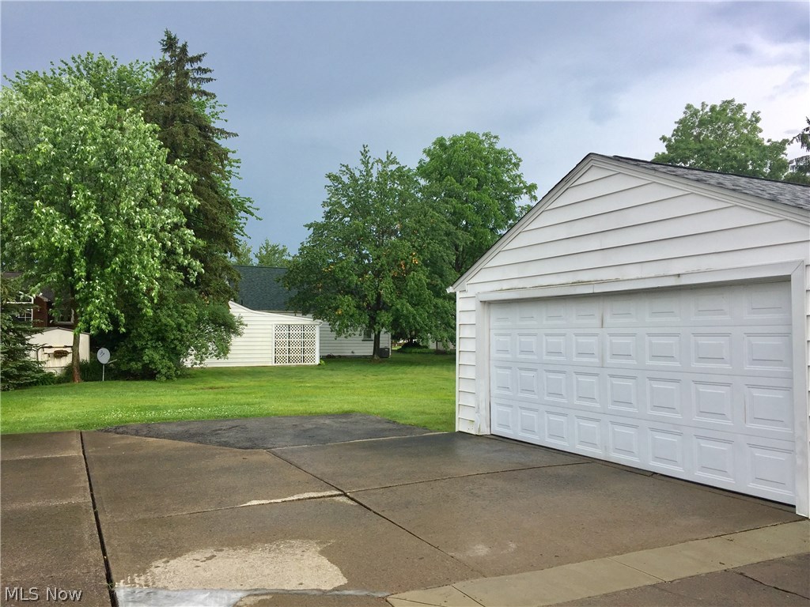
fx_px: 679
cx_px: 405
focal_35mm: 29
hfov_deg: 61.7
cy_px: 304
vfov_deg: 48.2
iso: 32
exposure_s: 1/628
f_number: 2.2
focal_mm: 4.15
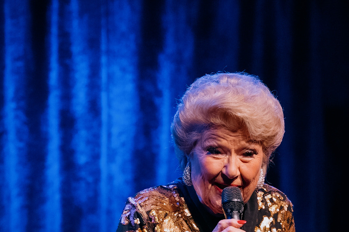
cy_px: 236
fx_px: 2297
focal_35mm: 237
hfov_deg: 8.7
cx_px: 229
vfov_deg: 5.8
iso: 3200
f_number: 2.8
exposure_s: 1/200
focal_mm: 104
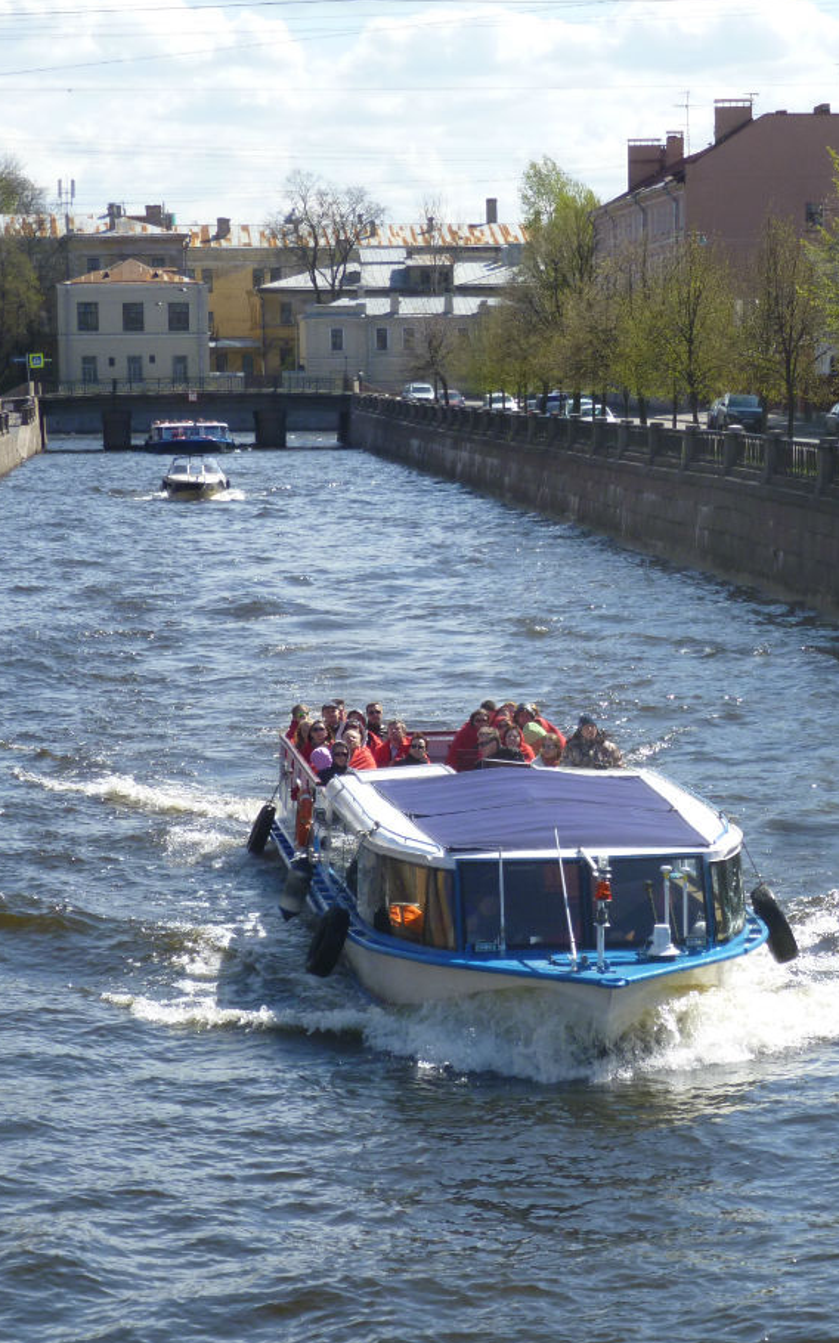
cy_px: 702
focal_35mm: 103
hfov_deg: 12.7
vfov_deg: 20.2
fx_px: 3769
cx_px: 489
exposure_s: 1/400
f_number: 4.6
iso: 100
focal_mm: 12.3
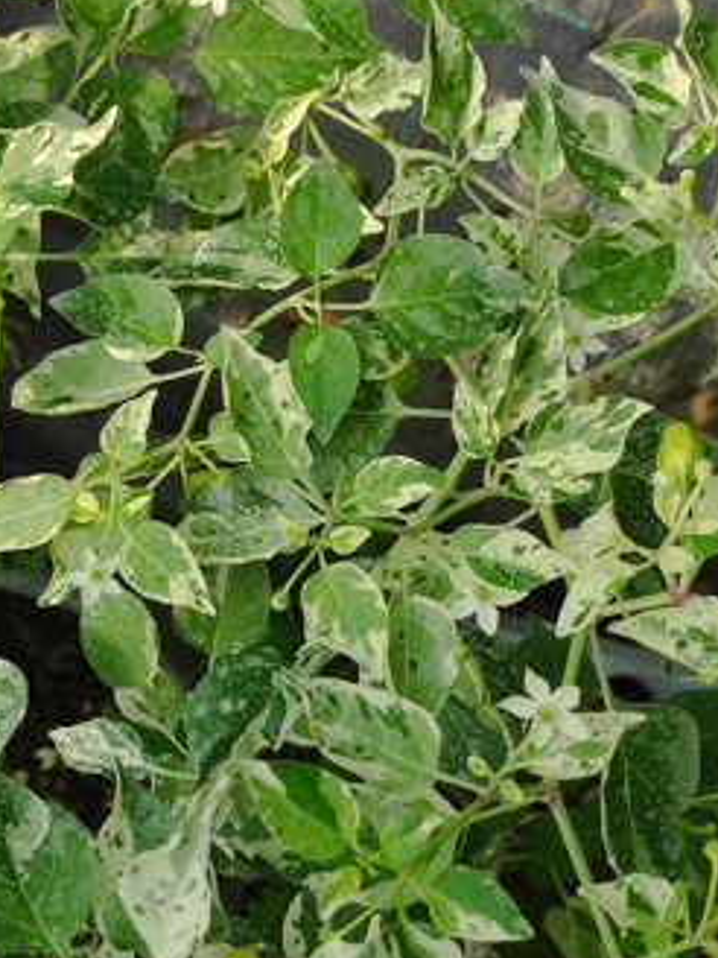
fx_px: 1687
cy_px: 756
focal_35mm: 61
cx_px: 204
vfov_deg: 30.9
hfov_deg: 23.8
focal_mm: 5.43
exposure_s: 1/303
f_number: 1.89
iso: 100
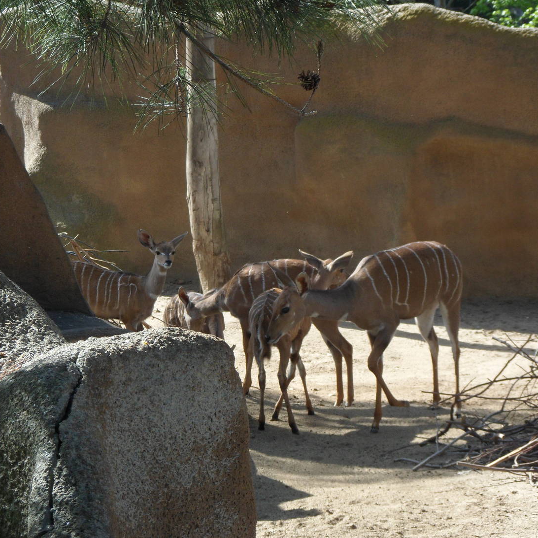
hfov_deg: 12.8
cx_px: 253
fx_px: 2391
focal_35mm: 136
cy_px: 251
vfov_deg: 12.8
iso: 80
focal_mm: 17.7
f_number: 5.3
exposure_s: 1/125
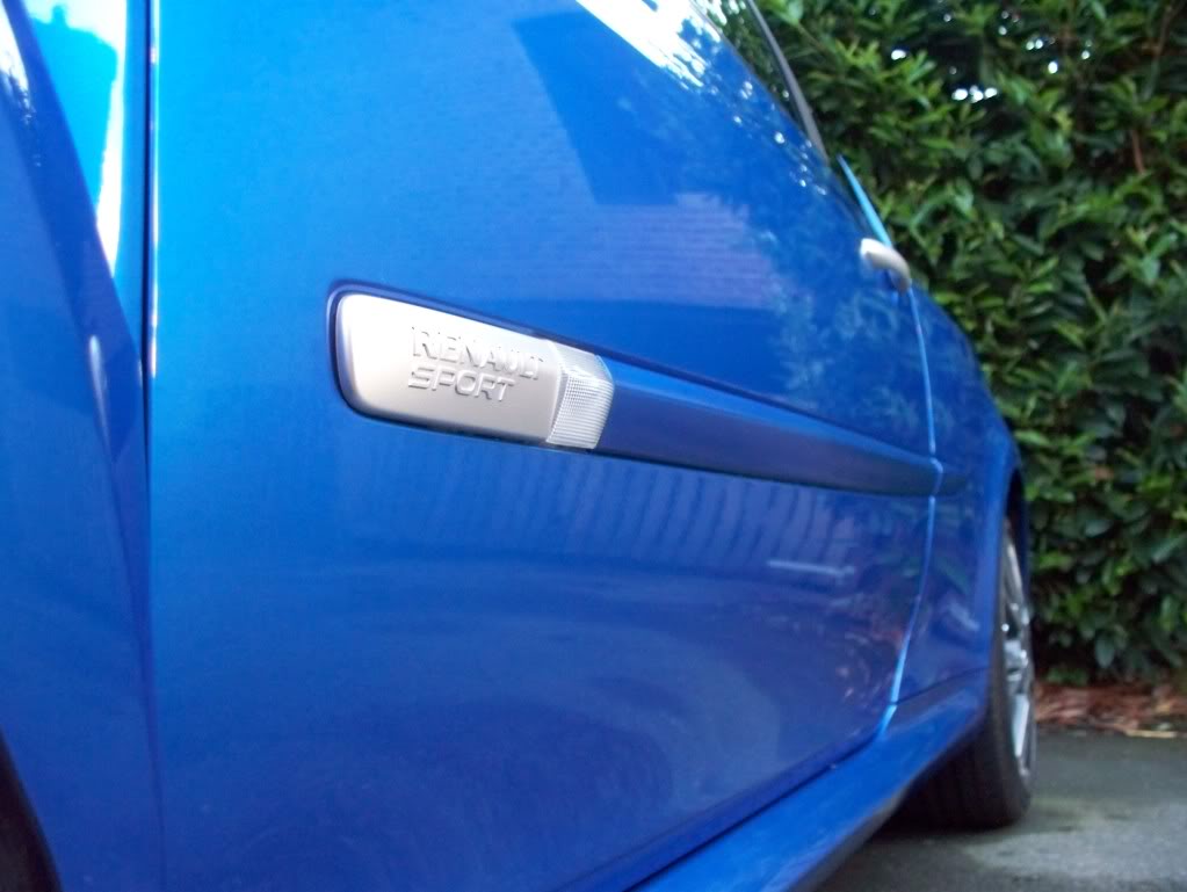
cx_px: 594
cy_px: 446
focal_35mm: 36
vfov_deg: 39.7
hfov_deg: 51.3
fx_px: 1235
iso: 400
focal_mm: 7.5
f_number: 2.8
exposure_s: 1/10
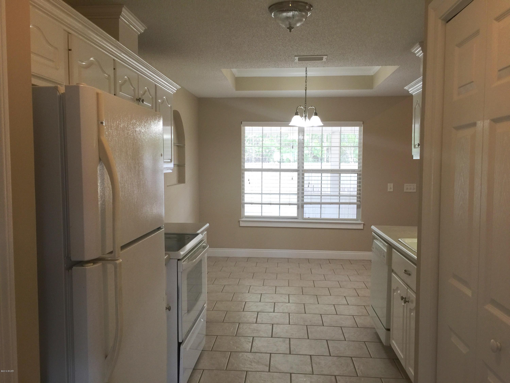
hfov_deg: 61.7
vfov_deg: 48.2
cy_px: 192
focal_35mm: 29
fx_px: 427
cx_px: 255
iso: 40
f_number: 2.2
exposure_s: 1/30
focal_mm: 4.15
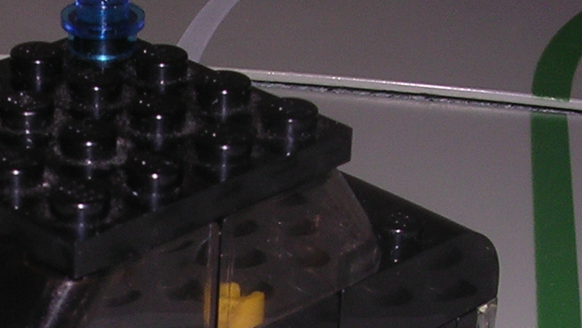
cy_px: 475
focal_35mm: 119
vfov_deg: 9.9
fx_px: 1837
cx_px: 22
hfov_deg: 17.6
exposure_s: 1/60.1
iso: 100
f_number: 5.6
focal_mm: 5.8
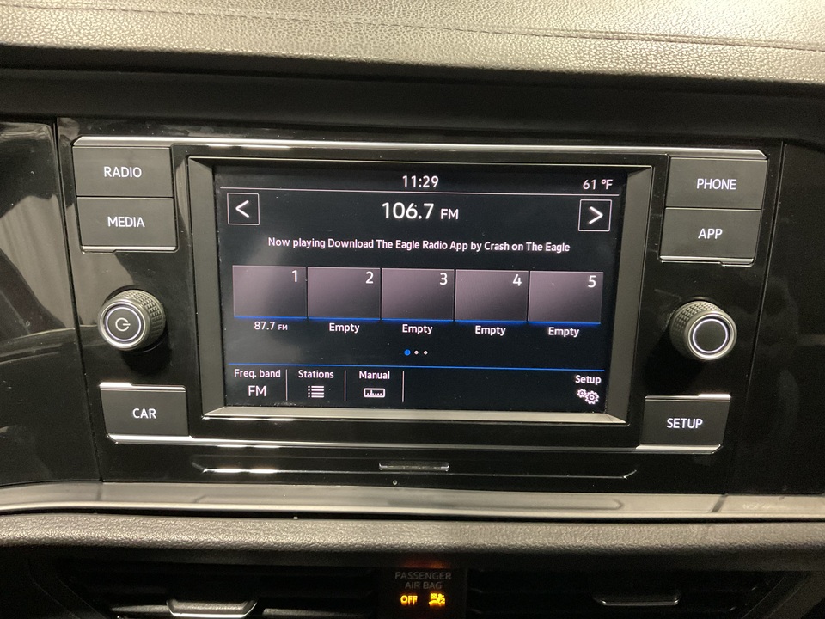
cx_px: 412
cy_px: 310
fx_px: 691
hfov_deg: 61.7
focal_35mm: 29
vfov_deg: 48.2
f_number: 1.8
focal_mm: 3
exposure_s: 1/30
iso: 500
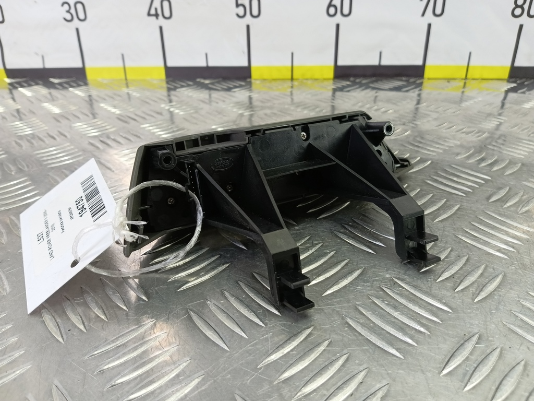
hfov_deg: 73.9
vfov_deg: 58.9
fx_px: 355
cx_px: 267
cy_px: 200
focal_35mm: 23
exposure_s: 1/50
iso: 147
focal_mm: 4.11
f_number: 1.6
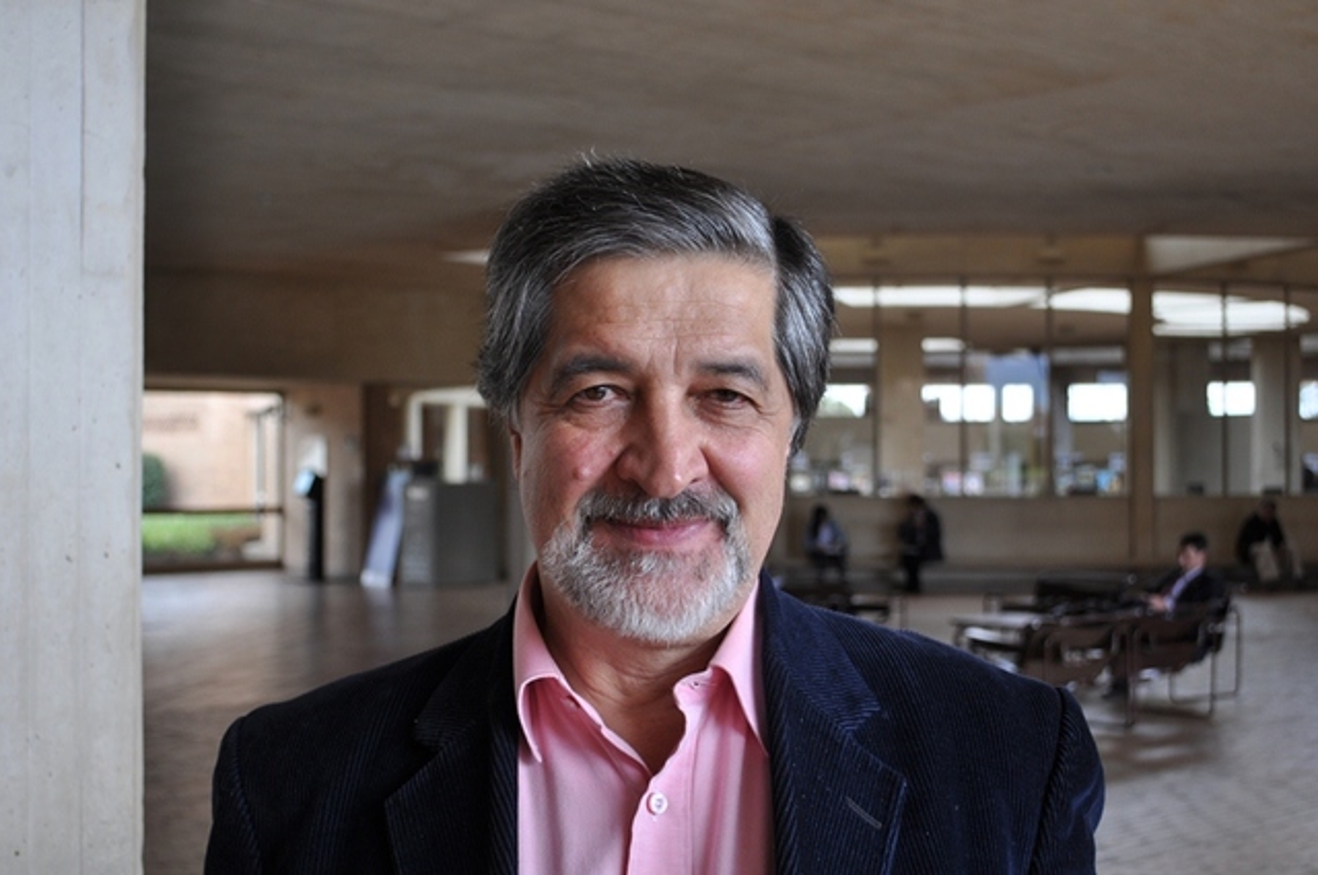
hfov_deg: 41.2
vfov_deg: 28.0
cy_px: 438
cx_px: 659
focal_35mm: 48
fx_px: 1755
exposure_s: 1/125
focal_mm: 32
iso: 250
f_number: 5.6
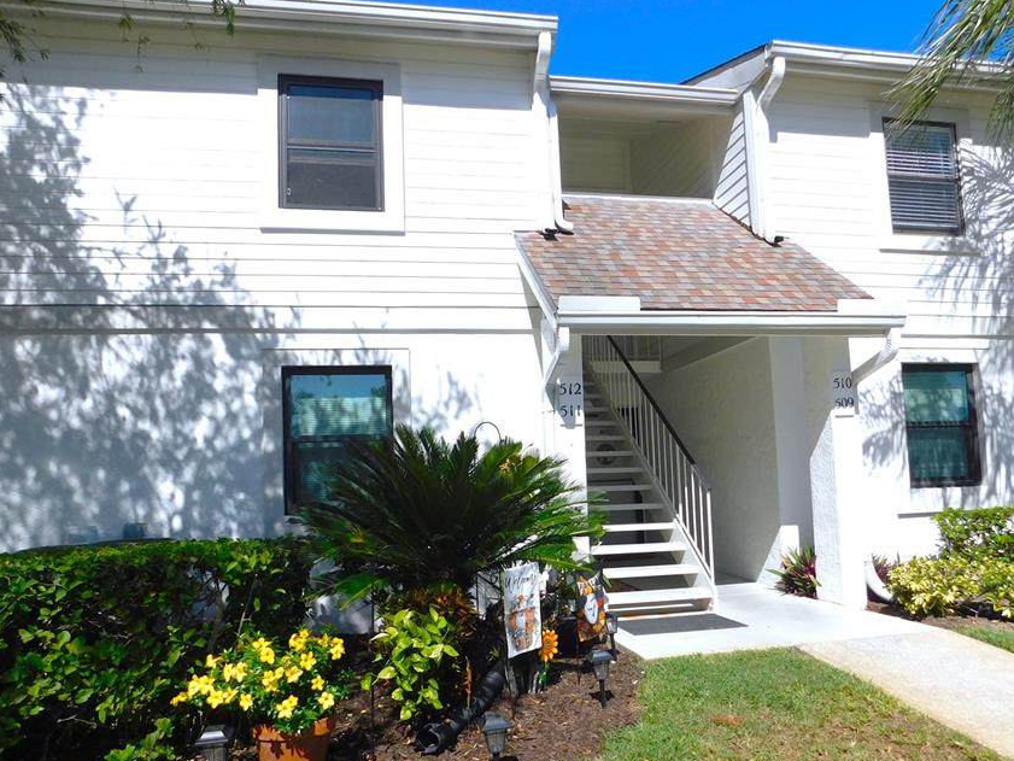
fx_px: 820
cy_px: 429
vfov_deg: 49.6
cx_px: 534
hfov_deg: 63.4
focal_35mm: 28
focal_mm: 4
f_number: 6
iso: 125
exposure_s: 1/500
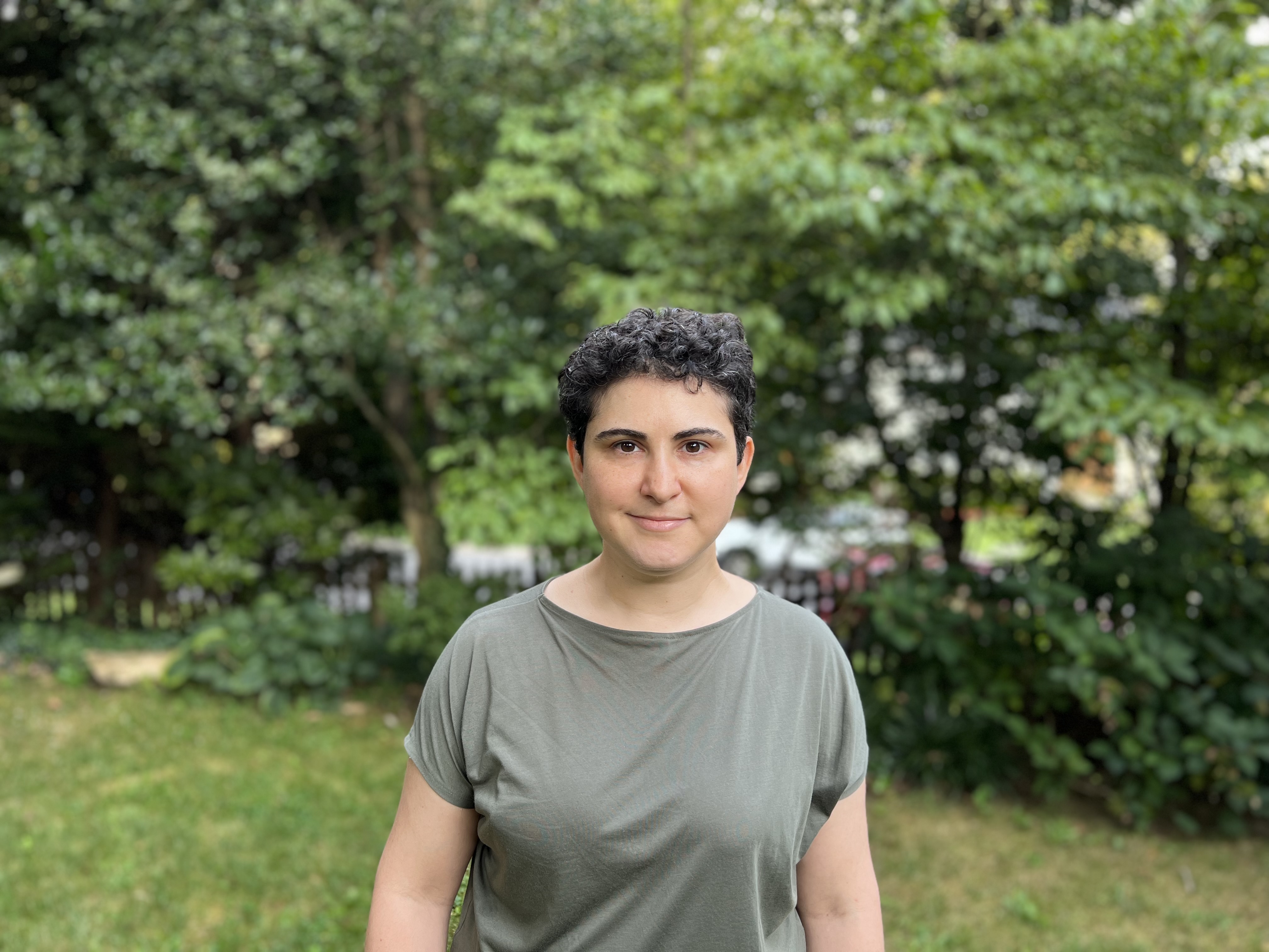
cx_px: 634
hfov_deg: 67.3
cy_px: 476
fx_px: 953
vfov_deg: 53.1
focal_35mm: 26
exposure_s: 1/151
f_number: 1.5
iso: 40
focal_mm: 5.7
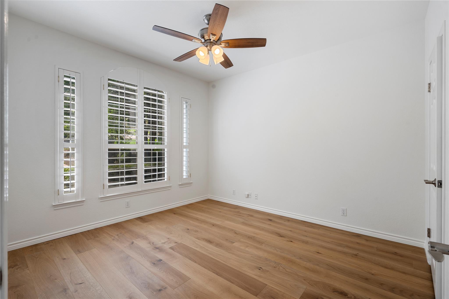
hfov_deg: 96.7
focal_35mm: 16
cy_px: 150
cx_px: 224
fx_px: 200
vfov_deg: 73.7
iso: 100
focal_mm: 16
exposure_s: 1/13
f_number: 9
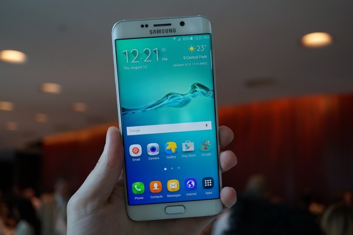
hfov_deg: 43.6
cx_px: 176
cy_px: 118
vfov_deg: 29.8
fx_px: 441
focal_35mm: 45
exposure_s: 1/60
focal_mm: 30
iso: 320
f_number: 4
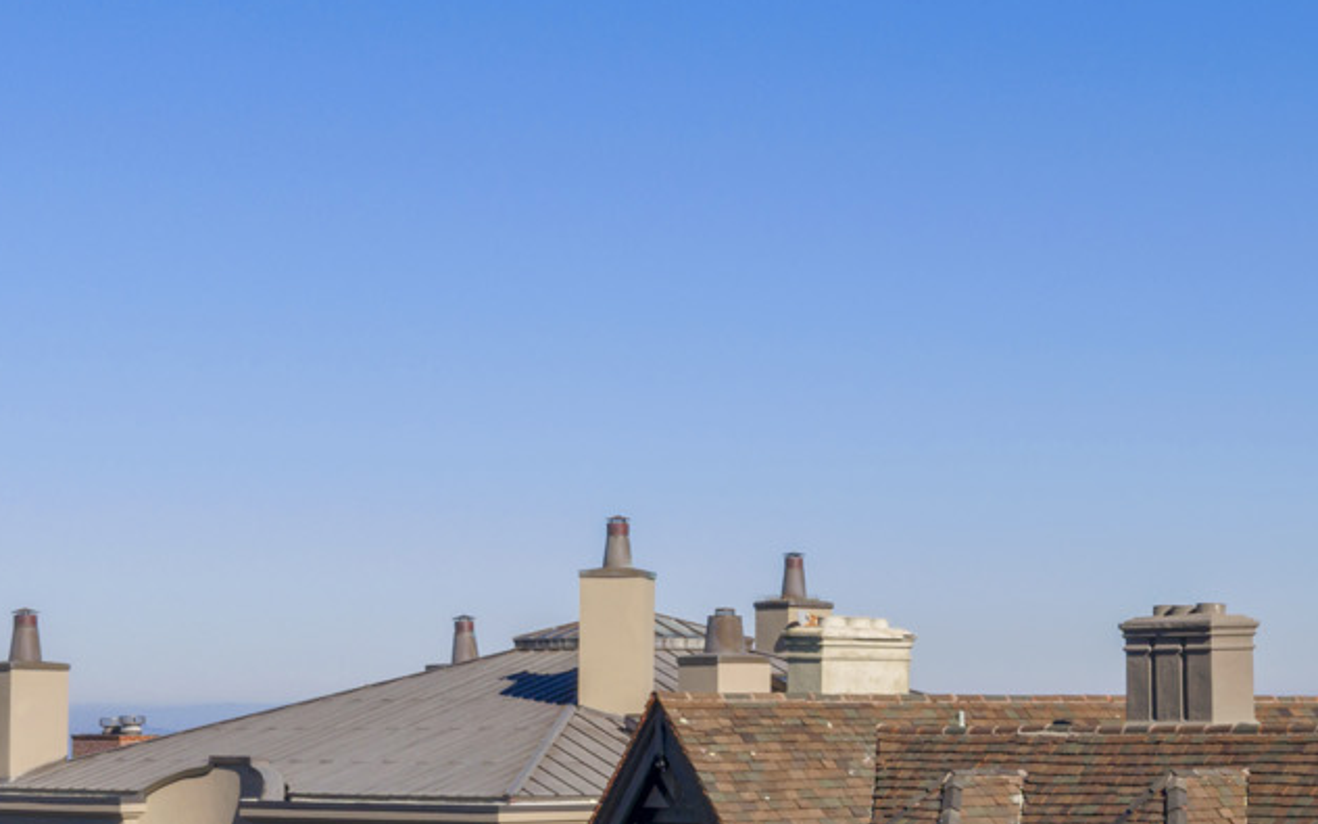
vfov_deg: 14.2
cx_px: 1885
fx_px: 3161
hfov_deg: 20.6
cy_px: 1093
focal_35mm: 88
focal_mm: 14.45
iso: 100
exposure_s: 1/160
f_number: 9
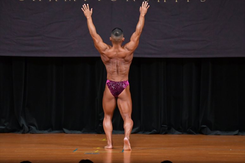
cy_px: 82
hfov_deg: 7.6
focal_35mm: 270
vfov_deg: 5.1
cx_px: 122
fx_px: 1837
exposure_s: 1/400
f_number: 5.6
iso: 4000
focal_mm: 180
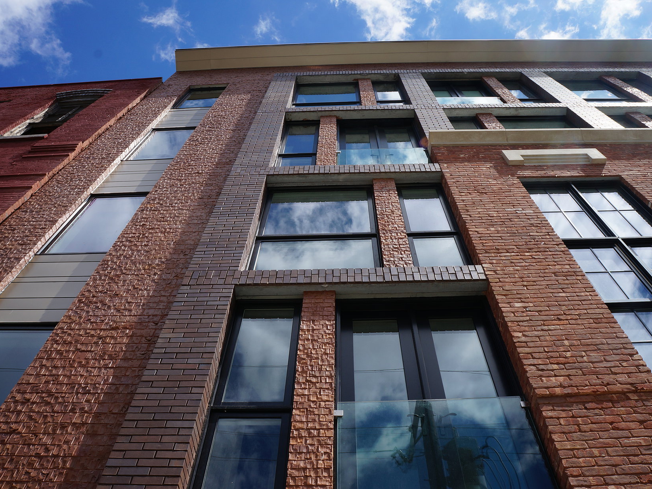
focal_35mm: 30
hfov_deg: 59.9
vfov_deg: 46.8
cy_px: 243
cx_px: 337
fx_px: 565
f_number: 13
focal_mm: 18
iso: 100
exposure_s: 1/125
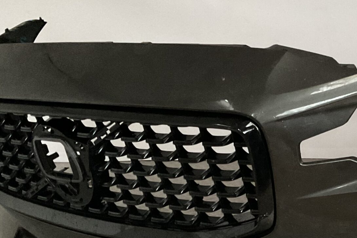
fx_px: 704
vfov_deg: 18.9
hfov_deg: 27.1
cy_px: 200
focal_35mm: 71
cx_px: 341
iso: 500
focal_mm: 3
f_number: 1.8
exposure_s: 1/25
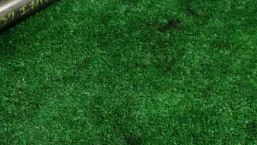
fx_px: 402
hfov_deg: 34.8
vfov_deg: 20.4
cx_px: 67
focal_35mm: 59
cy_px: 64
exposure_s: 1/125
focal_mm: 5.4
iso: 640
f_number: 2.3
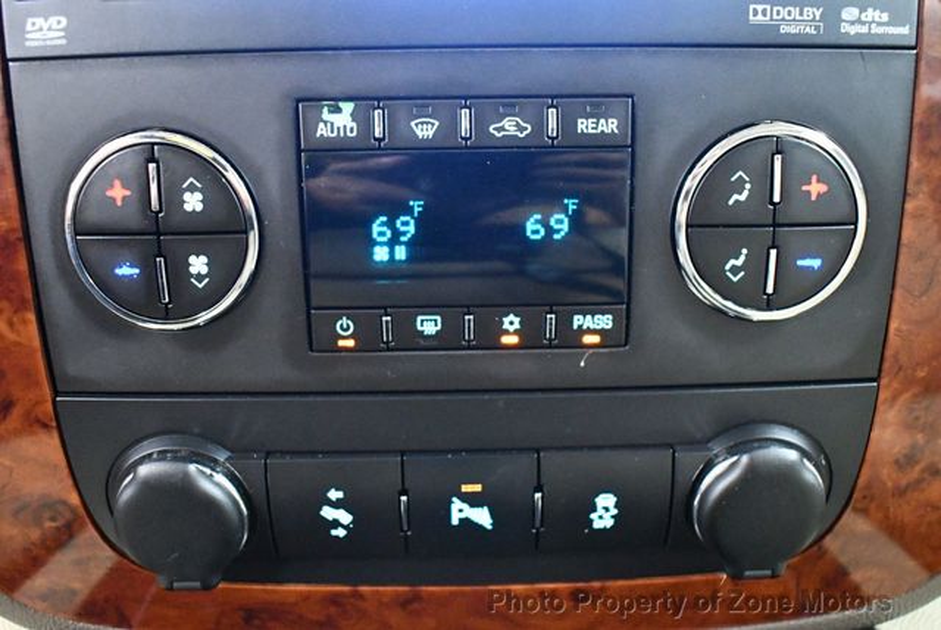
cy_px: 315
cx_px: 470
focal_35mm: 36
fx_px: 942
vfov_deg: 36.9
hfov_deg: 53.1
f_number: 3.5
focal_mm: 18
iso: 11400
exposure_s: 1/60
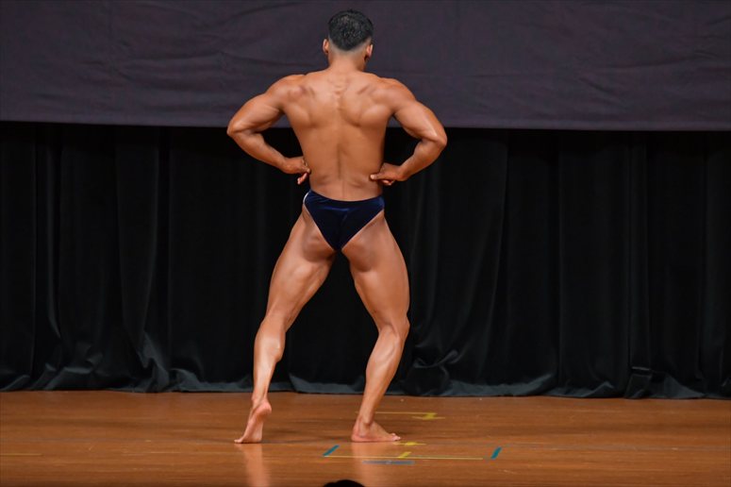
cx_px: 366
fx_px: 6393
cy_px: 244
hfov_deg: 6.5
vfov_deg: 4.4
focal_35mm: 315
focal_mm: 210
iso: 4000
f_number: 5.6
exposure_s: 1/400
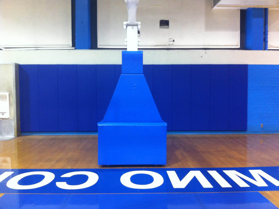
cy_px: 104
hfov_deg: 52.7
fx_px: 282
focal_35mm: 35
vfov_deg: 40.6
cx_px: 140
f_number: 2.8
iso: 250
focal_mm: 3.85
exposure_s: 1/15
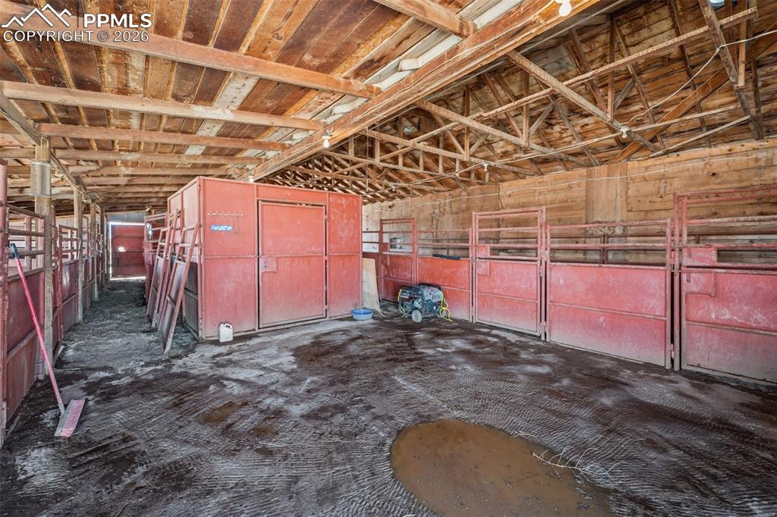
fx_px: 324
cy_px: 258
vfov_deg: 77.3
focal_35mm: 15
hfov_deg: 100.4
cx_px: 388
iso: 400
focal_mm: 15
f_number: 2.8
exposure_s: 1/25
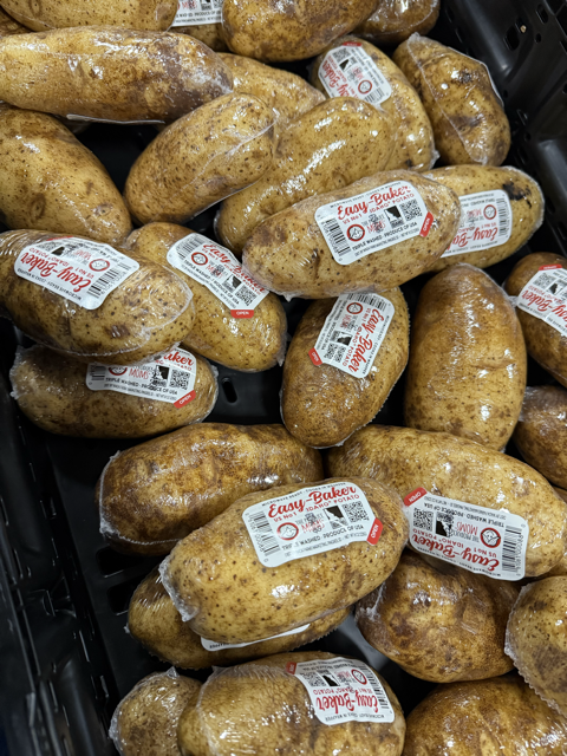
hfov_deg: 56.8
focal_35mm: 24
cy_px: 378
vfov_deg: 71.6
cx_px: 284
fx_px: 524
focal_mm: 6.76
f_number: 1.78
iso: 400
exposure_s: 1/60
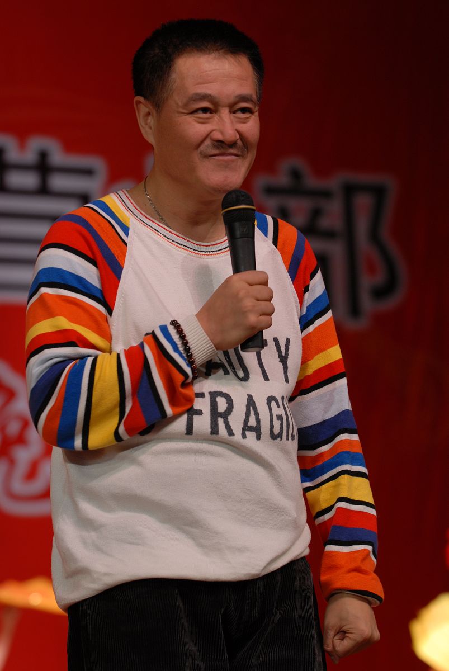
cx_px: 224
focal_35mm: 153
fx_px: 2855
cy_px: 336
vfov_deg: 13.4
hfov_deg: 9.0
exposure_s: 1/125
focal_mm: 102
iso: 200
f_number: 4
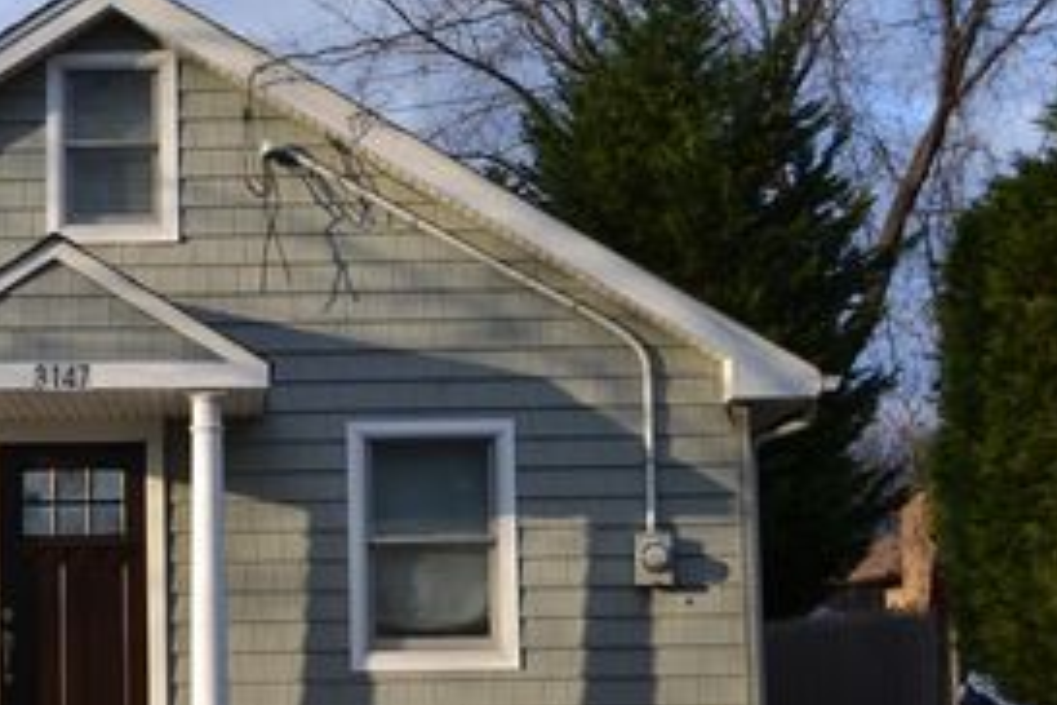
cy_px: 544
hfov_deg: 29.8
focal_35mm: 66
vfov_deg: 20.4
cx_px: 209
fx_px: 1938
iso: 100
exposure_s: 1/160
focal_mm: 24
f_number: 6.3
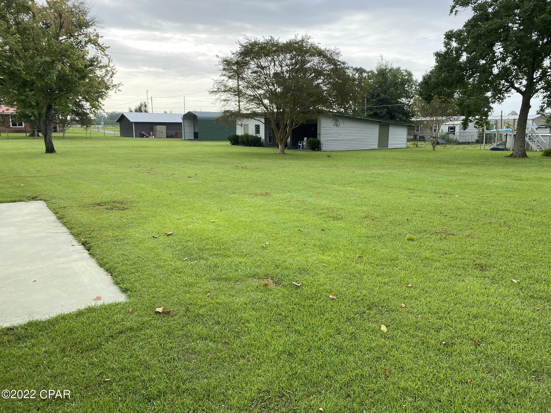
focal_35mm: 26
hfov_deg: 67.3
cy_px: 206
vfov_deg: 53.1
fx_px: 414
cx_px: 276
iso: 32
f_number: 1.8
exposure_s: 1/742
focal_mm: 4.25
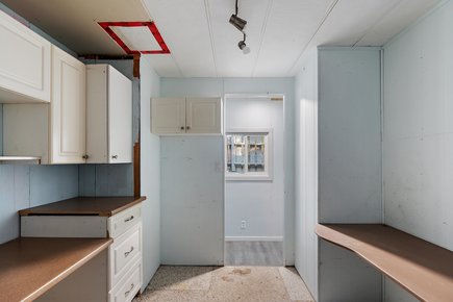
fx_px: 201
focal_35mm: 16
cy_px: 151
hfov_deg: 96.7
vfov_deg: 73.7
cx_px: 226
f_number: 7.1
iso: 400
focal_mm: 16
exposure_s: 1/1.25
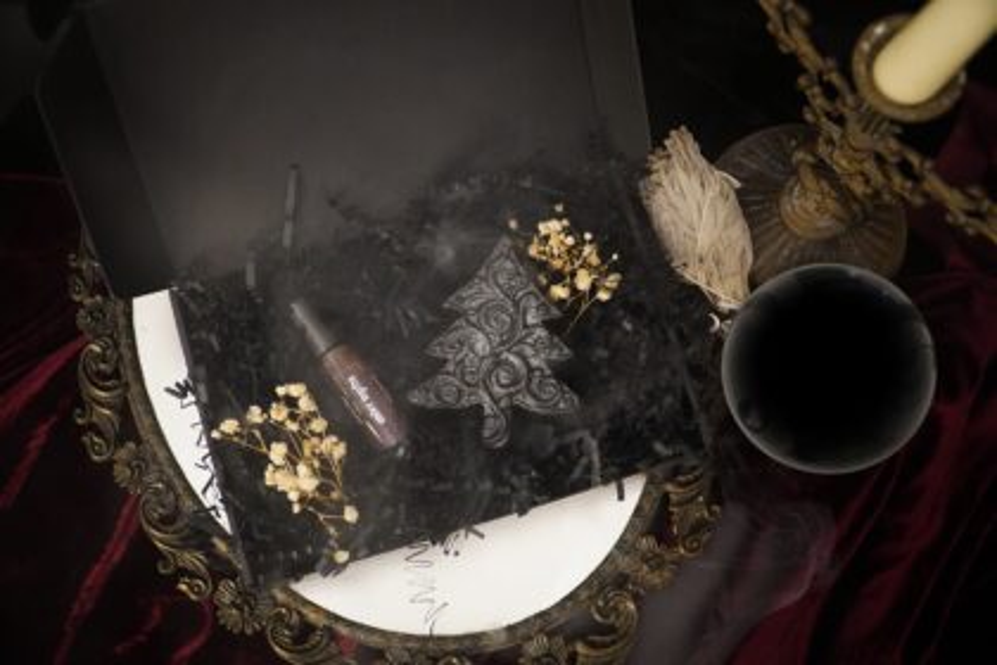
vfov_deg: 28.9
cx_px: 498
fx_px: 1288
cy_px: 332
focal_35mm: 46
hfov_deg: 42.3
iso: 6400
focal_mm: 31
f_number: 4
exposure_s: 1/50
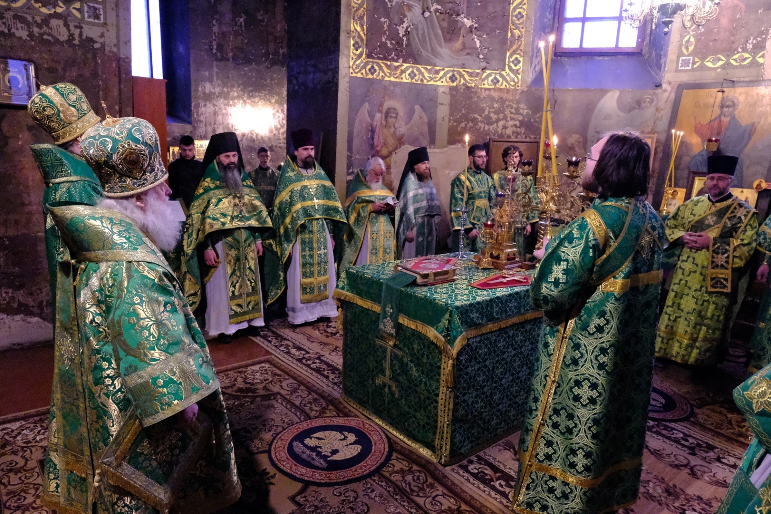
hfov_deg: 73.7
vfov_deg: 53.1
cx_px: 386
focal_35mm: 24
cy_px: 257
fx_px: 514
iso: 25600
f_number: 4.5
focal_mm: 16
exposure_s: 1/160
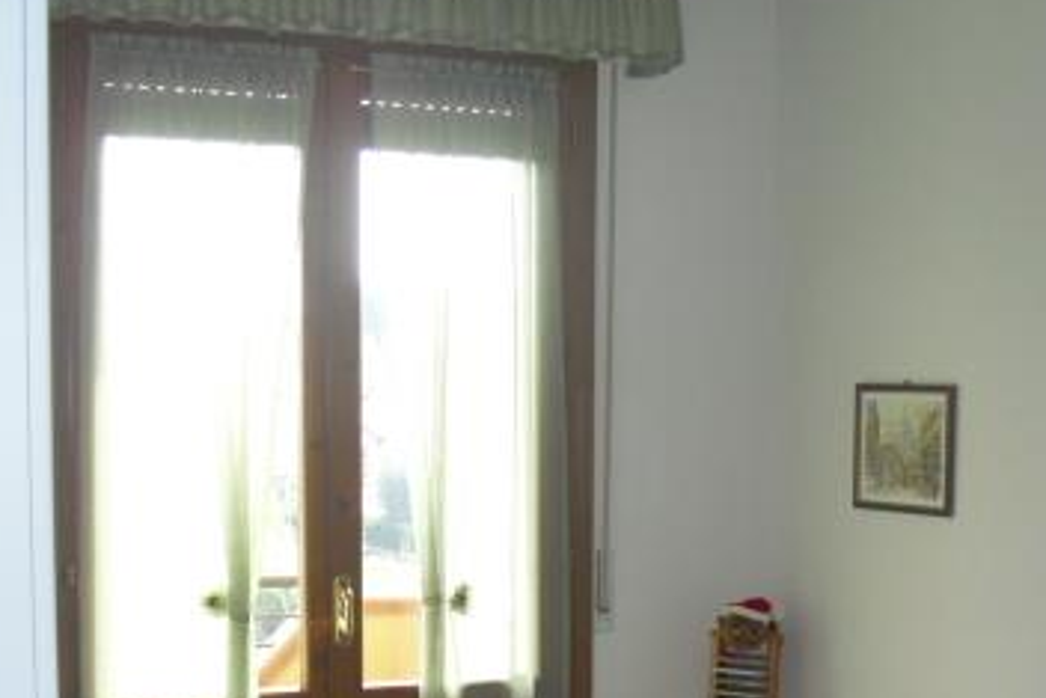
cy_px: 668
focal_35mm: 68
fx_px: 1976
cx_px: 666
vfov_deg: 19.6
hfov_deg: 29.5
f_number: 3.1
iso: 200
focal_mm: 6.3
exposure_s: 1/125
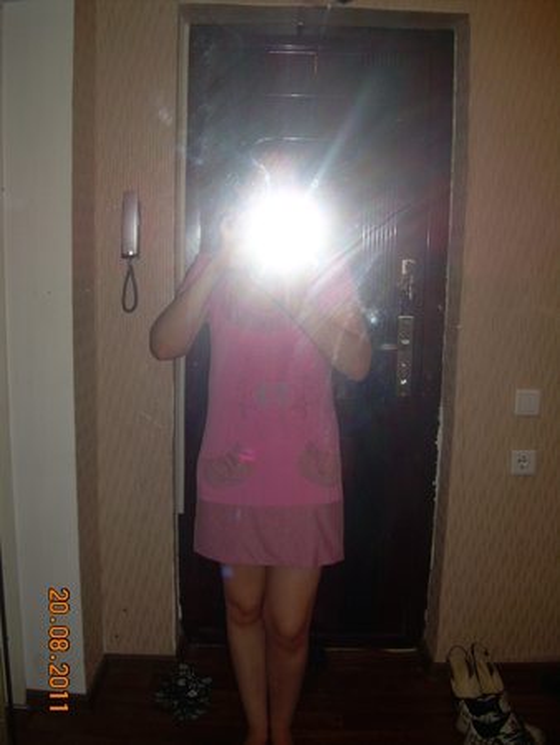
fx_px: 819
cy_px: 372
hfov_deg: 37.8
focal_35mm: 38
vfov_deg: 49.0
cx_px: 280
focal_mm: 6.3
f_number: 2.8
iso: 50
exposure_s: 1/60
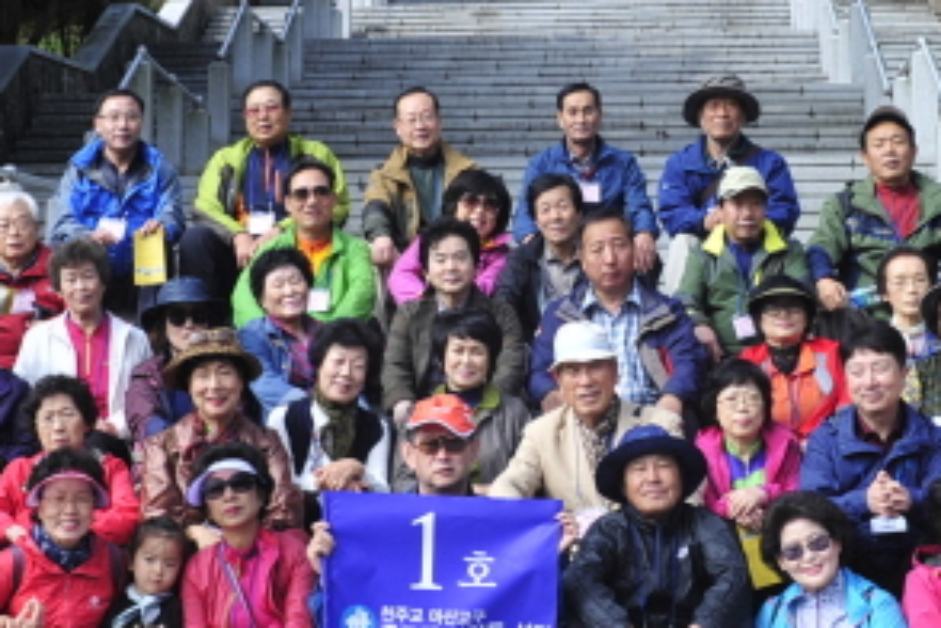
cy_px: 191
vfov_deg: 13.9
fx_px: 2561
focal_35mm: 98
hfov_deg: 20.8
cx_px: 570
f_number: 8
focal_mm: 40
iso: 200
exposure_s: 1/200
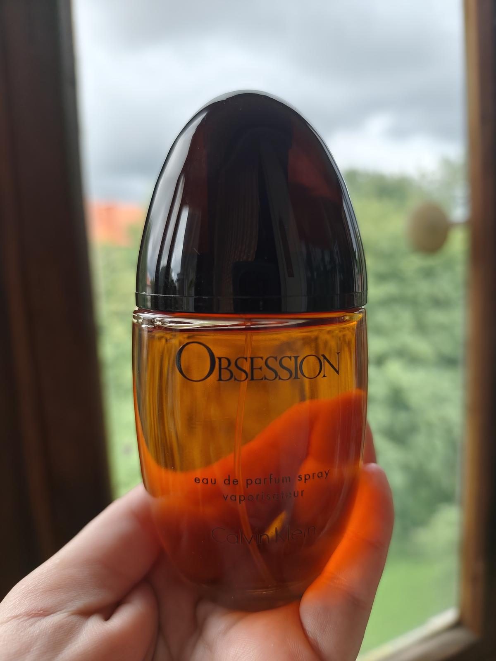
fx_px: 439
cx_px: 248
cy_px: 330
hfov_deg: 58.9
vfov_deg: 73.9
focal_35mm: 23
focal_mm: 6.19
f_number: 1.65
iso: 200
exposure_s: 1/100
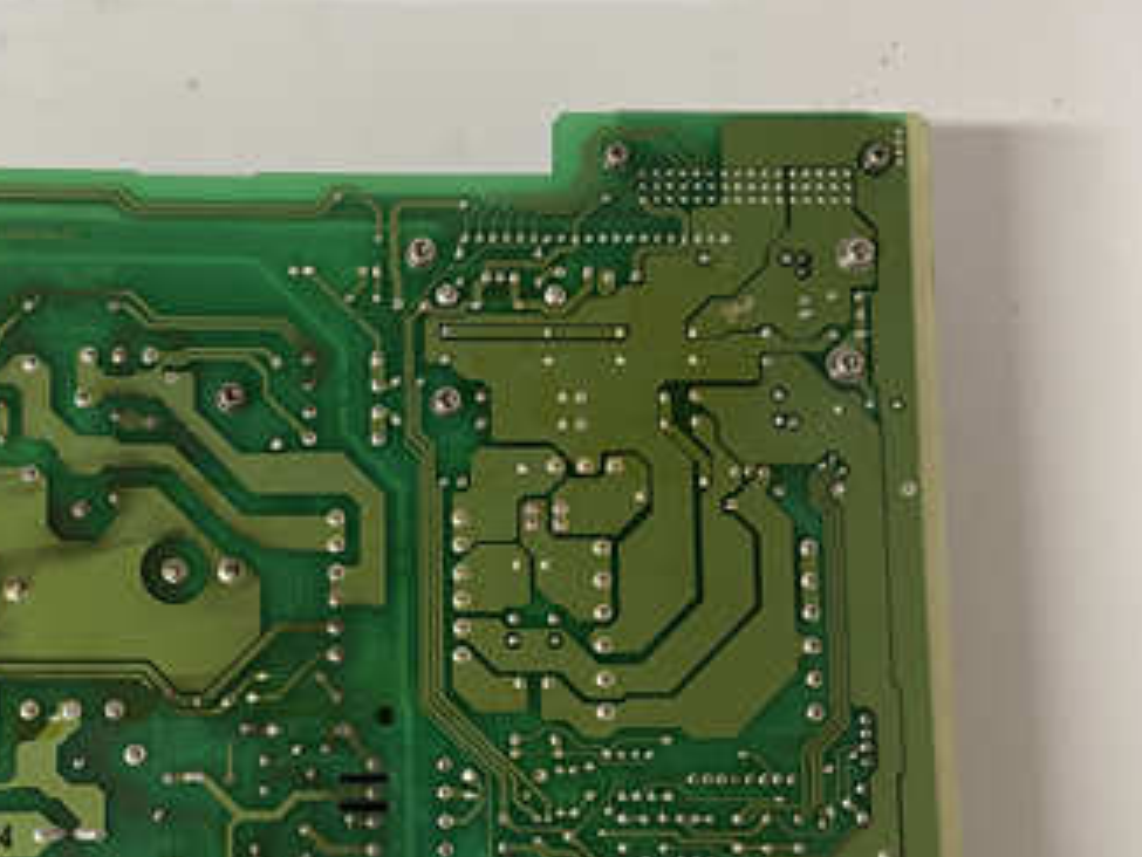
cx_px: 330
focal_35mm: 48
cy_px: 608
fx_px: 1584
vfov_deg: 29.9
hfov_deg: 38.9
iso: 125
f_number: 1.8
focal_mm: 4.25
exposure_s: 1/50
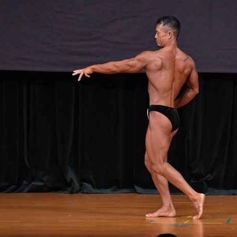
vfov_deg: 4.6
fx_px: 2967
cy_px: 113
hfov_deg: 4.6
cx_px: 167
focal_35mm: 383
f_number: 5.6
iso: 4000
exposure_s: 1/400
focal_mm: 180
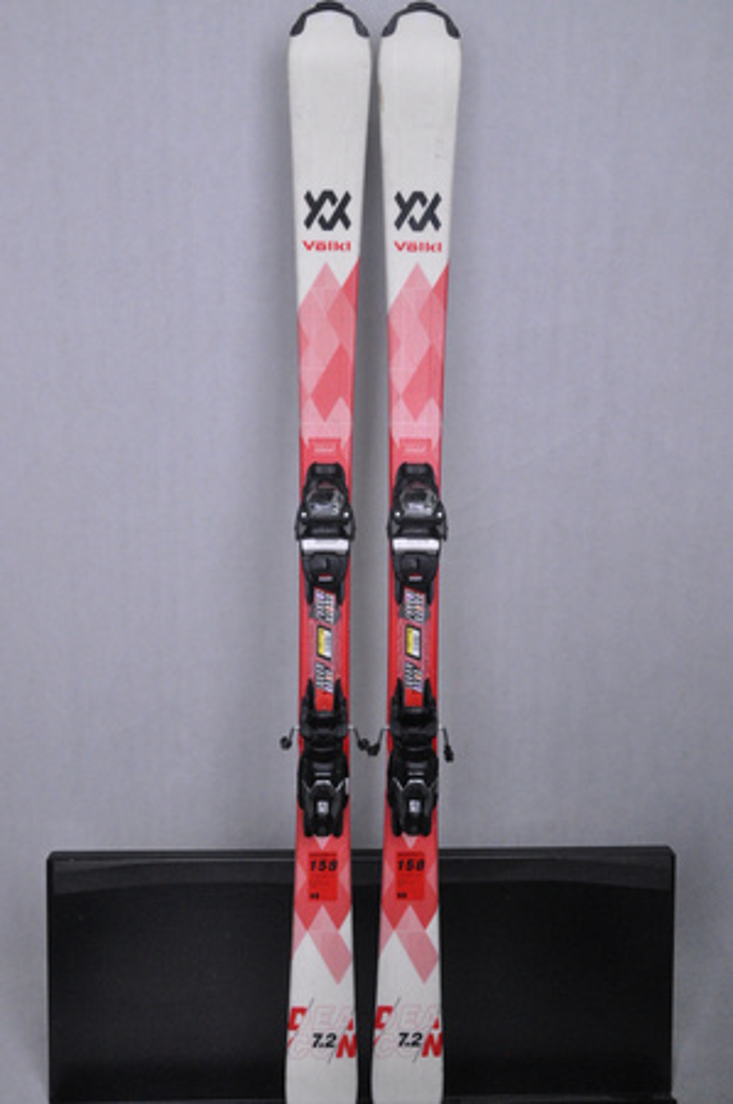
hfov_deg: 36.8
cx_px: 366
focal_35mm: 36
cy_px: 552
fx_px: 1102
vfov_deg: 53.2
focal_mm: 24
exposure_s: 1/125
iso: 3200
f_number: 9.5
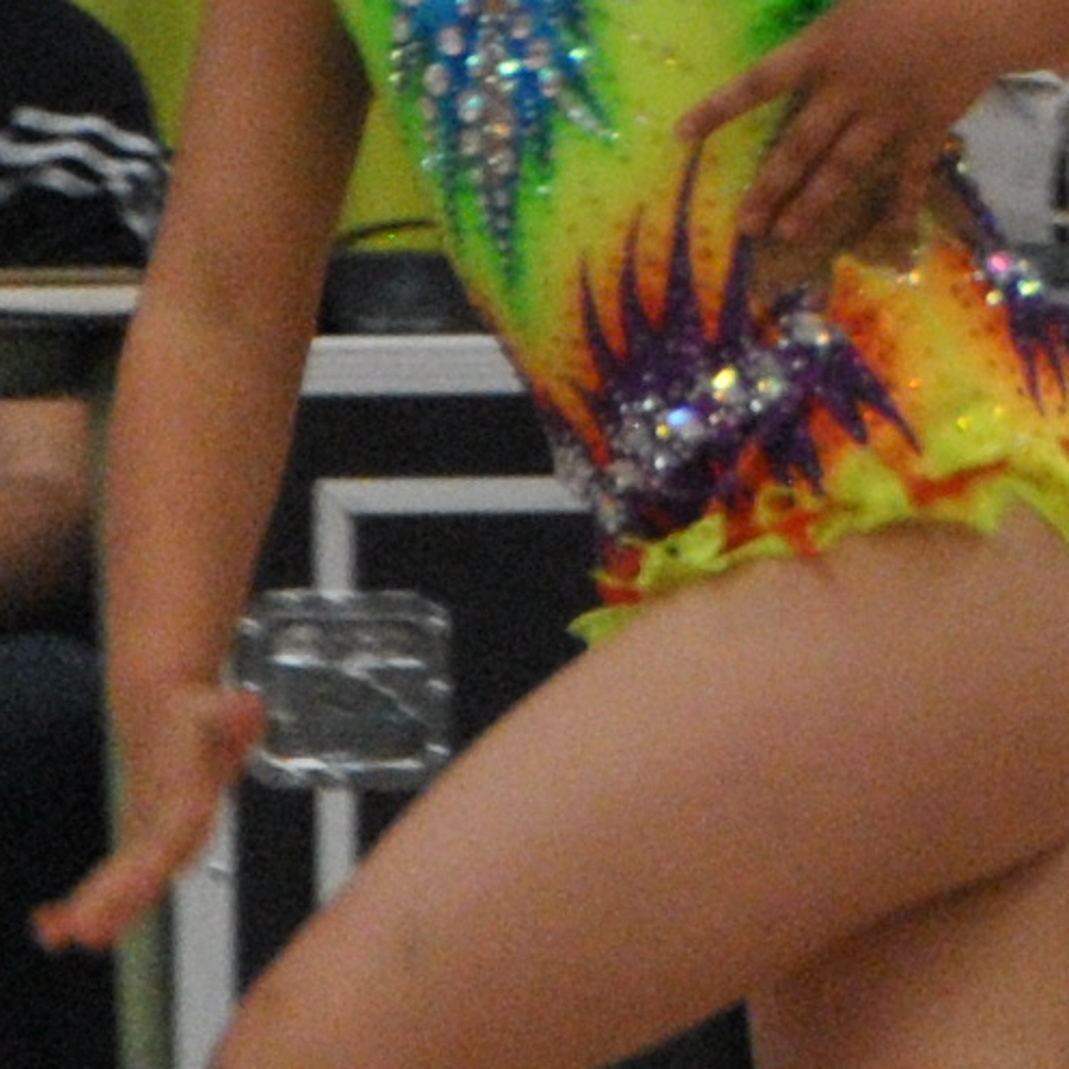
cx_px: 2377
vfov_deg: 1.7
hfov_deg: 1.7
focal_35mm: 1017
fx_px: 35533
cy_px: 578
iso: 800
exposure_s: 1/250
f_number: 5.6
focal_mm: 102
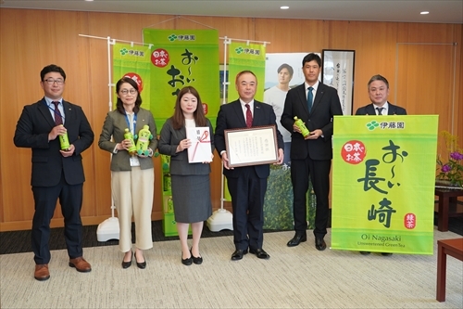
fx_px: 463
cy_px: 154
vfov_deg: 36.8
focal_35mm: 36
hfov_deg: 53.1
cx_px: 232
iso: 640
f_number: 4
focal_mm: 36
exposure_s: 1/160
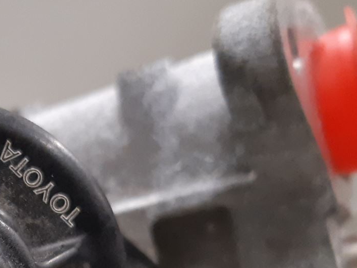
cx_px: -64
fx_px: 783
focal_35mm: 76
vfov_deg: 18.6
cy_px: 292
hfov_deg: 23.6
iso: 250
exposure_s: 1/50
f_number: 1.7
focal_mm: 3.93
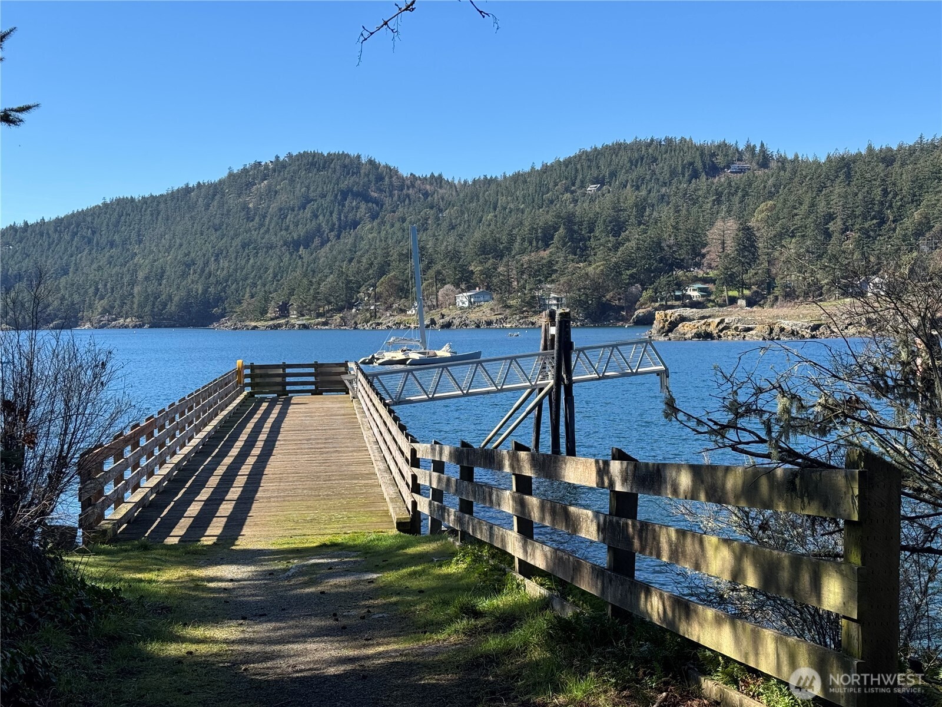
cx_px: 471
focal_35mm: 48
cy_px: 354
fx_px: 1306
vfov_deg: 30.3
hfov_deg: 39.7
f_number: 1.78
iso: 64
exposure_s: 1/2513
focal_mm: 6.76
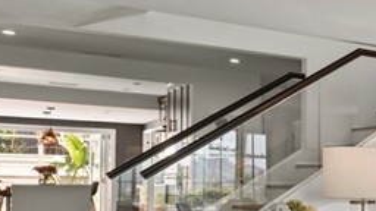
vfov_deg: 17.2
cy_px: 184
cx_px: 590
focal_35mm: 69
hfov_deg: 23.3
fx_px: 689
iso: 200
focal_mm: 16.5
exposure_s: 1/1.25
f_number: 8
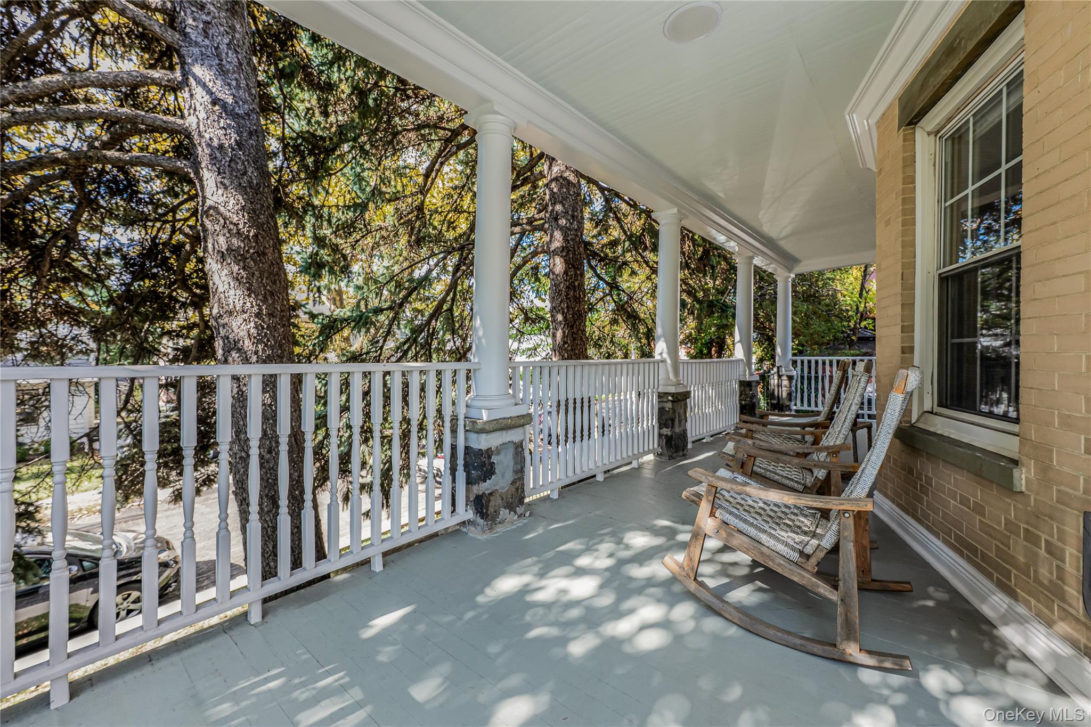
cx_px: 546
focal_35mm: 14
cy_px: 364
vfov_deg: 81.2
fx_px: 424
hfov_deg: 104.3
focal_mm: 14
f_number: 8
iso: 800
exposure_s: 1/200
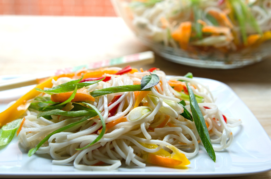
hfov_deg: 29.3
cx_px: 136
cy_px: 90
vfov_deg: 19.6
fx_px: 518
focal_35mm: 69
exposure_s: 1/125
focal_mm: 46
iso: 280
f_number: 5.6
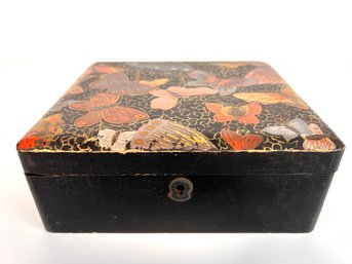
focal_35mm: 26
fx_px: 264
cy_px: 132
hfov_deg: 67.3
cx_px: 176
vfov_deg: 53.0
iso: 80
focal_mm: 5.7
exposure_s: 1/120
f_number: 1.5
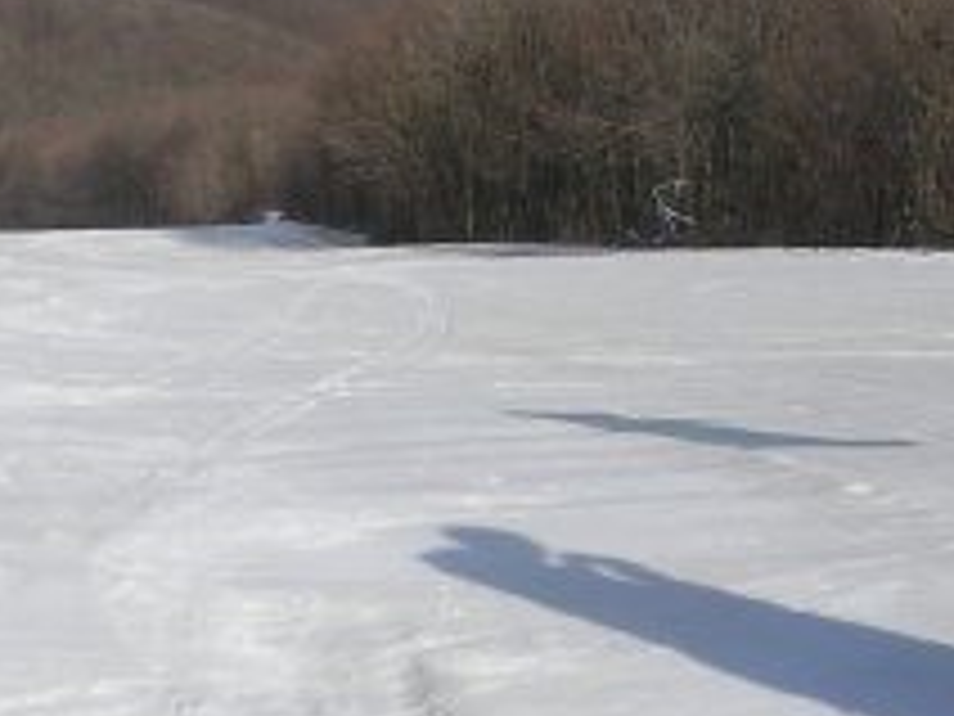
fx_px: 2370
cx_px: 171
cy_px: 423
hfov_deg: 22.4
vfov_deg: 17.2
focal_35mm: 86
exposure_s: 1/384
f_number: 5.6
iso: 50
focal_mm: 5.8
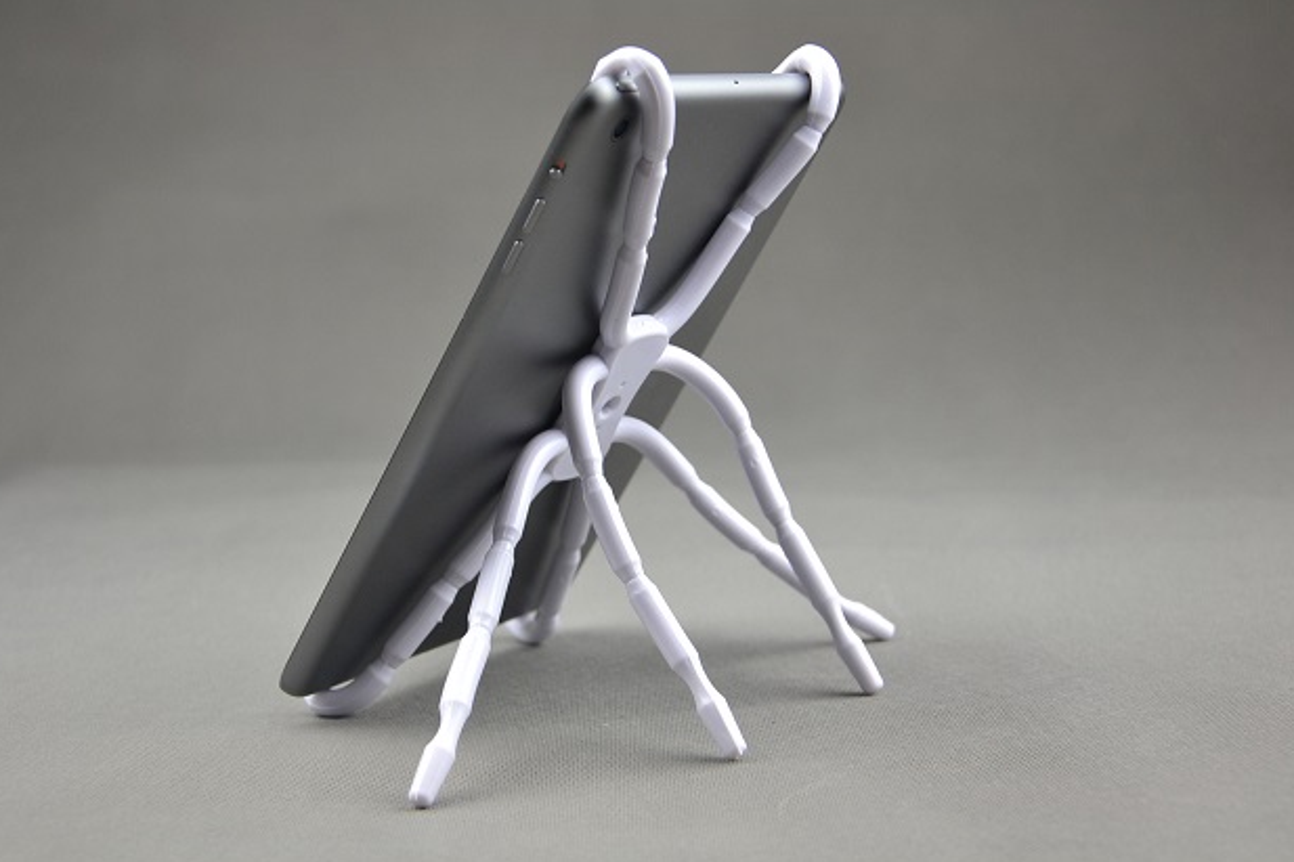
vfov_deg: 22.6
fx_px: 2156
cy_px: 421
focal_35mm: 60
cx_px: 650
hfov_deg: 33.4
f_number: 5
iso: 400
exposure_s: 1/100
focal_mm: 38
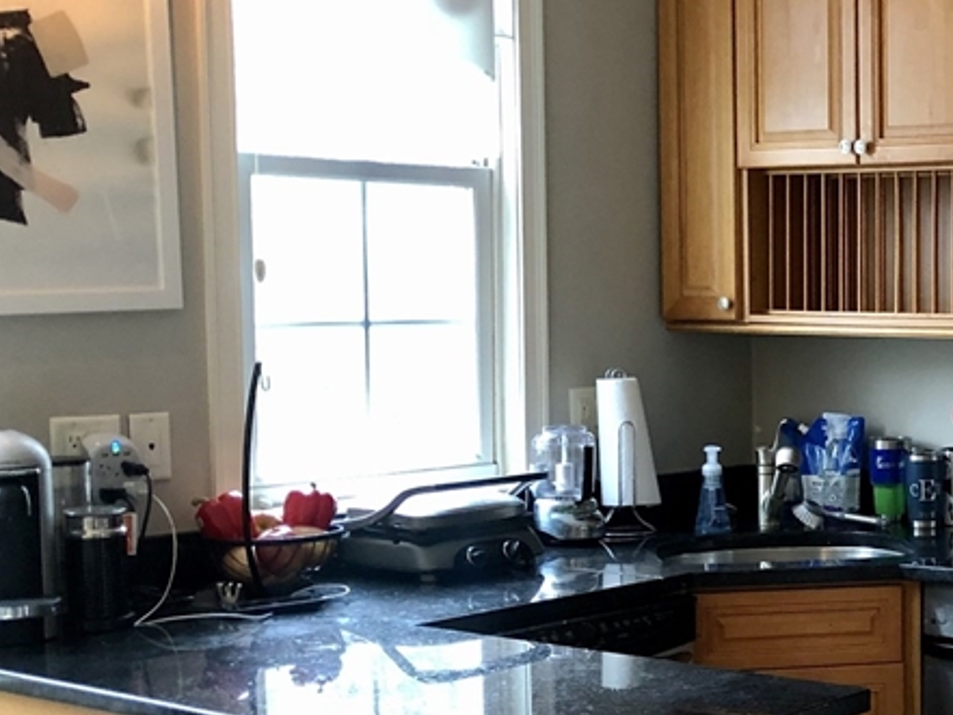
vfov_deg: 22.5
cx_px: 998
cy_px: 449
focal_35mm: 65
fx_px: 1790
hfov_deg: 27.7
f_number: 1.8
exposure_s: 1/15
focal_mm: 4
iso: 80
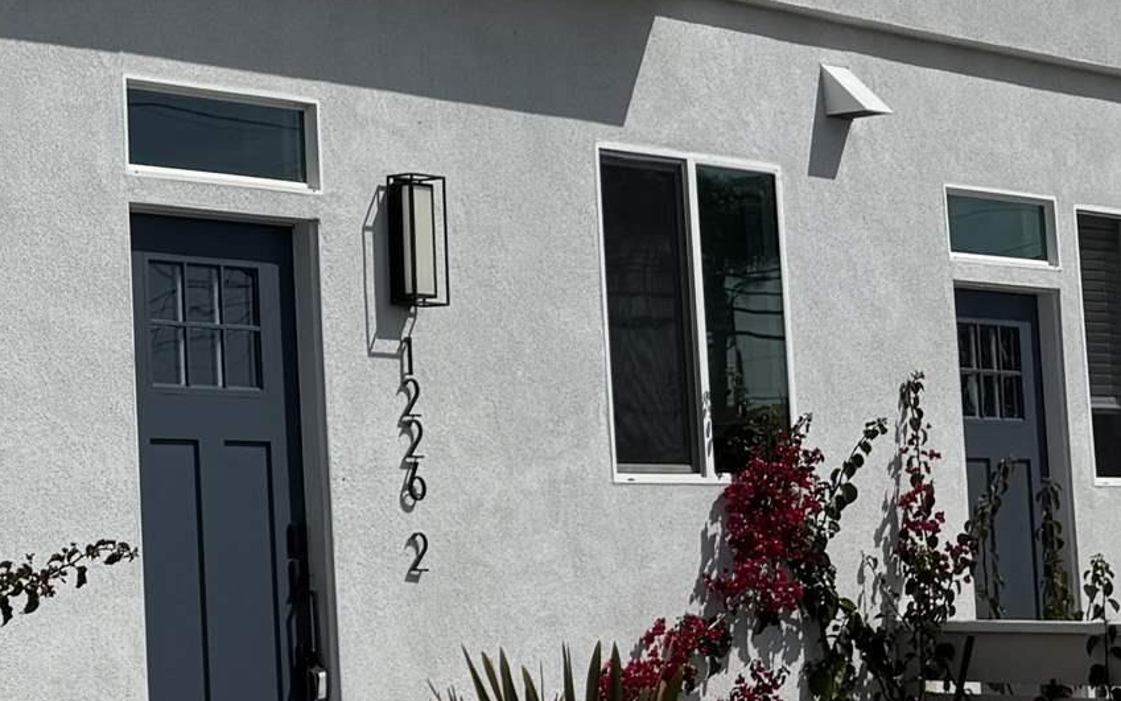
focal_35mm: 92
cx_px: -416
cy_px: 172
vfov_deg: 14.2
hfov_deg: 20.2
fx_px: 2811
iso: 80
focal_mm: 6.76
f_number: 1.78
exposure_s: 1/10417
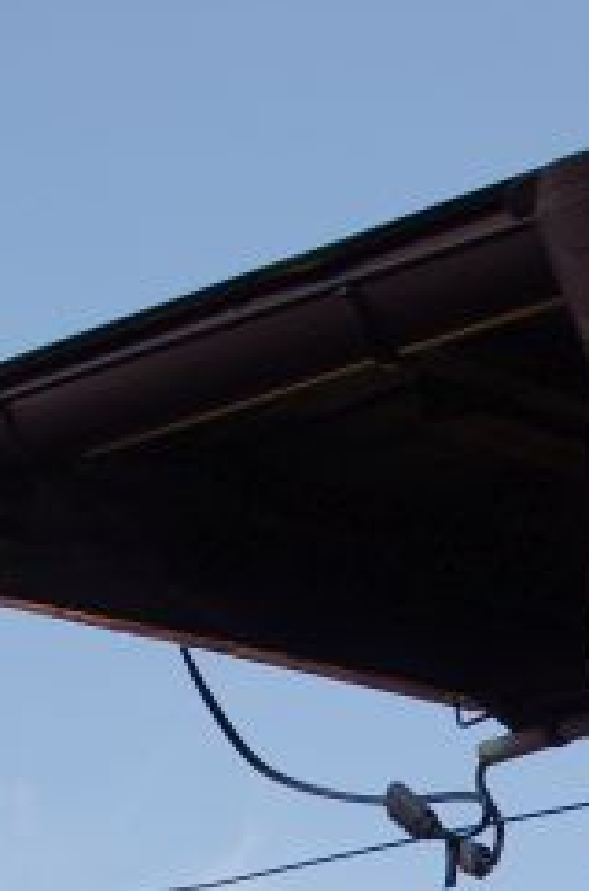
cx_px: 1034
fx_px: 4689
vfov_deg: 10.0
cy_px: 1793
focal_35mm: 190
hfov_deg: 7.0
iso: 200
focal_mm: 31
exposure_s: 1/250
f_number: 6.3
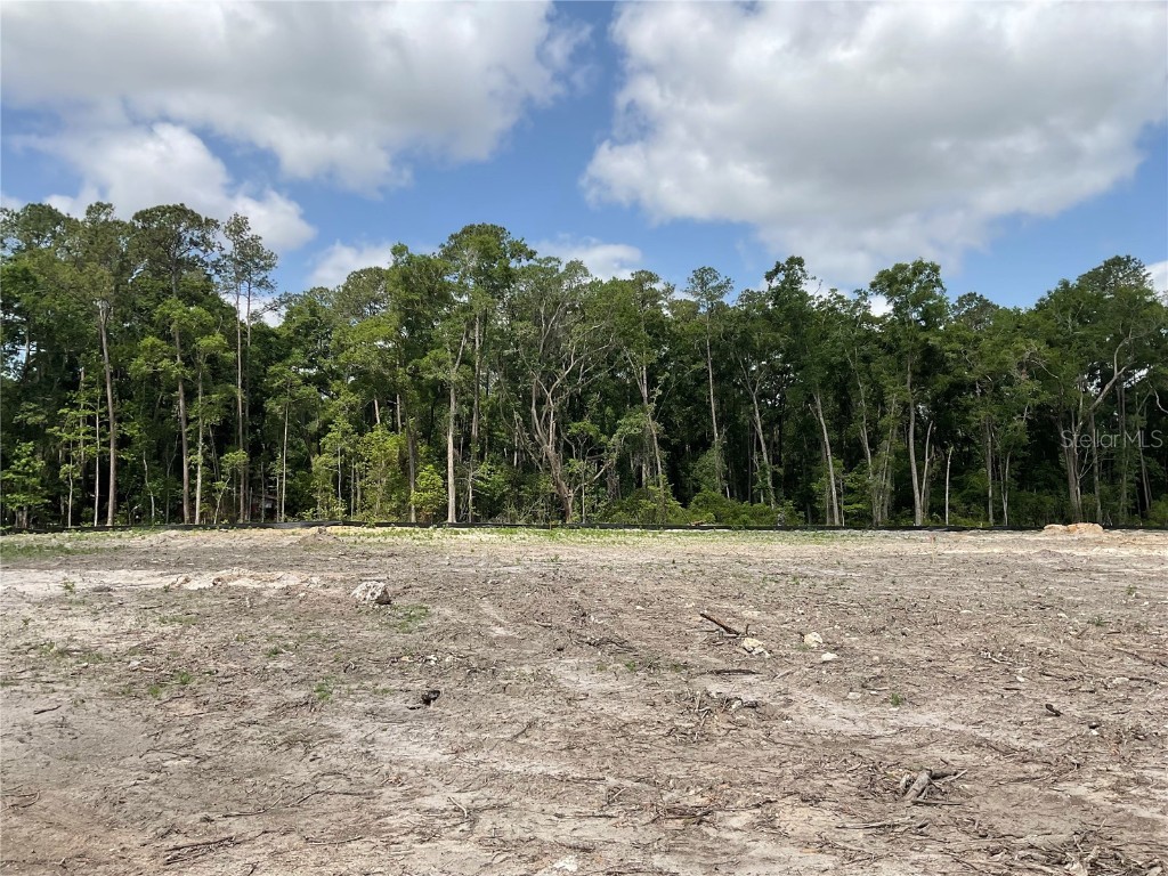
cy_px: 438
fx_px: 979
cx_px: 584
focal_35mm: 29
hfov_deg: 61.7
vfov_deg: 48.2
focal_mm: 3
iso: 16
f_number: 1.8
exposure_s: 1/2227
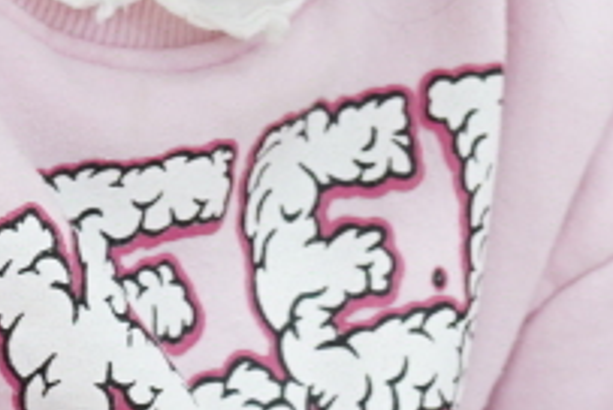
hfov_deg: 5.4
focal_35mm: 377
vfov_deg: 3.6
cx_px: 676
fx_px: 6429
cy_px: -809
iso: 2500
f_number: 7.1
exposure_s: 1/50
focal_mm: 59
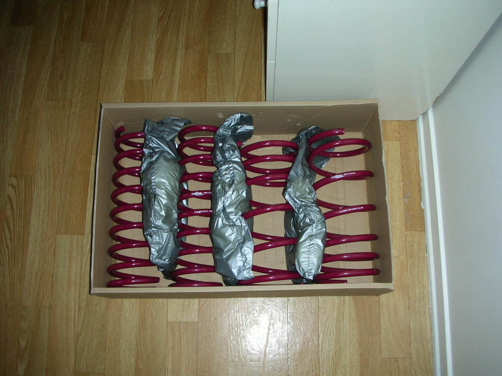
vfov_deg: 40.7
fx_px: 508
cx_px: 251
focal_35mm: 35
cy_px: 188
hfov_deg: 52.6
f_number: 3
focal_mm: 5.8
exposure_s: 1/60.1
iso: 50
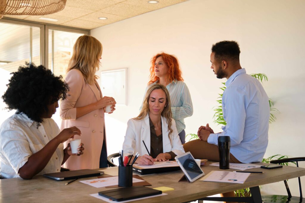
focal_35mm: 42
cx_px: 152
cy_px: 102
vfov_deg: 31.9
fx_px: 356
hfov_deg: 46.4
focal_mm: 28.3
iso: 320
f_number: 2.8
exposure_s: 1/250
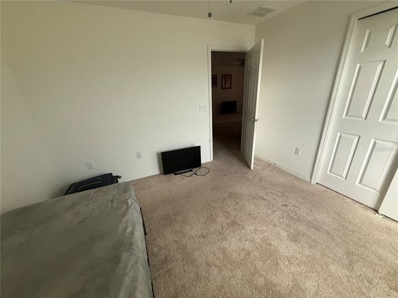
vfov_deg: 85.6
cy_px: 149
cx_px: 199
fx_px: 161
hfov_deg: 102.1
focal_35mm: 14
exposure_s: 1/94
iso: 320
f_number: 2.2
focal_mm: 2.22
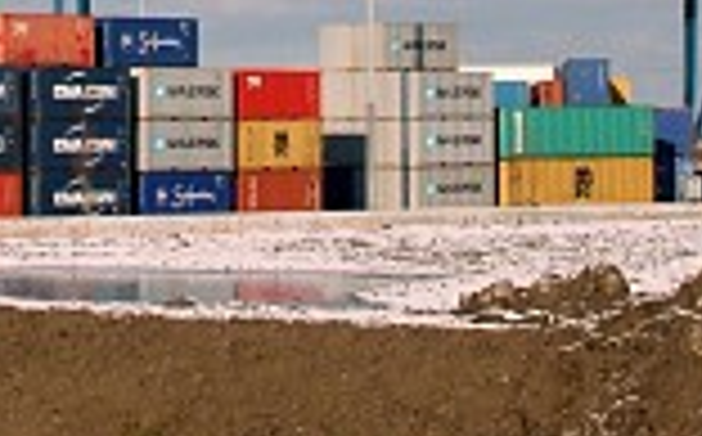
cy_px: -191
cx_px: 99
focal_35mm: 156
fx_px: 2980
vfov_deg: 8.2
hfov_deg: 13.3
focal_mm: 35
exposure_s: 1/1500
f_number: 6.7
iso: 400
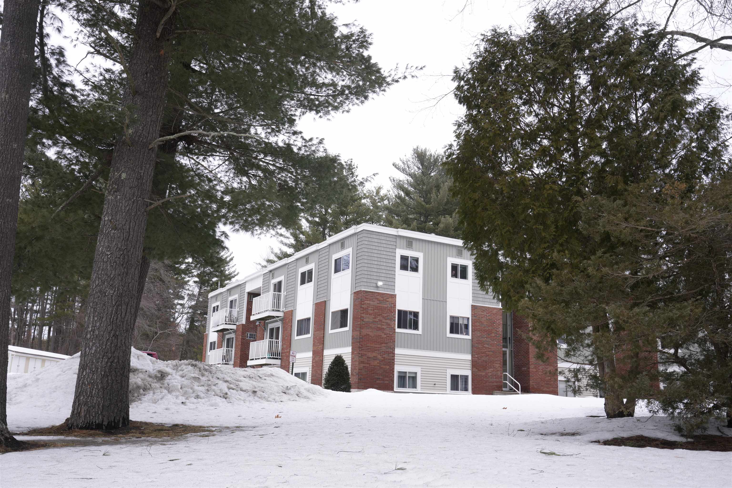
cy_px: 244
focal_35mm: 32
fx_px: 651
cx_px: 366
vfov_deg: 41.1
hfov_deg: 58.7
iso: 100
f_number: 11
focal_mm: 32
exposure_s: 1/40
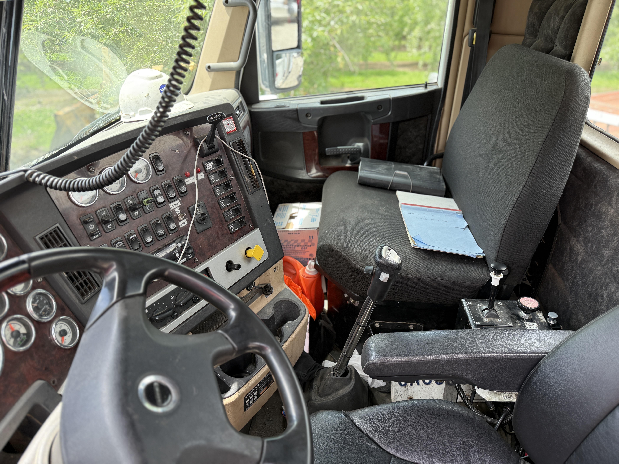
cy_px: 232
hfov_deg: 71.6
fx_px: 429
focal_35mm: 24
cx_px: 310
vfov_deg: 56.8
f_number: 1.78
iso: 125
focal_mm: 6.76
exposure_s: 1/243
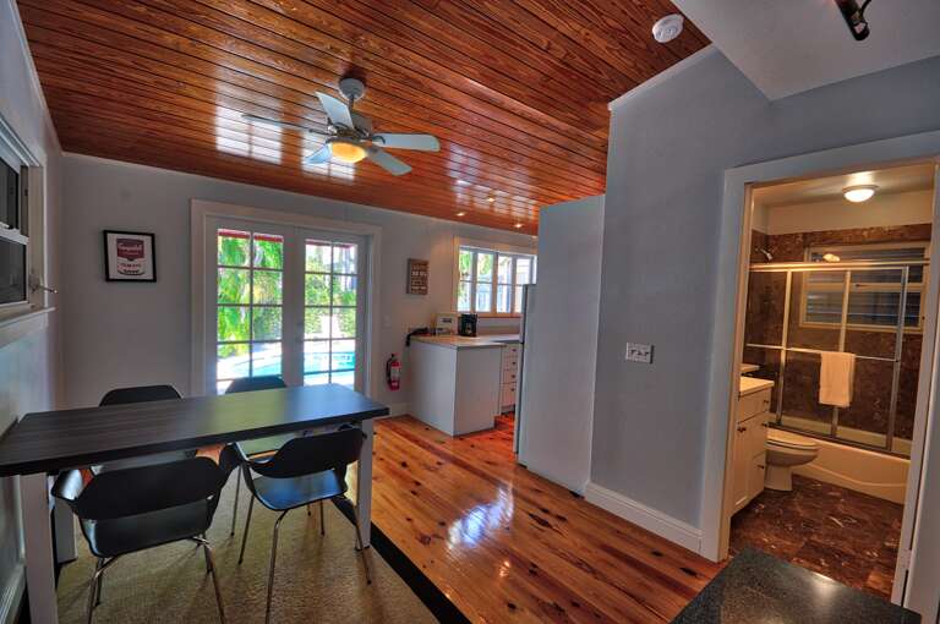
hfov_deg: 100.5
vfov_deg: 77.2
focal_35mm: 15
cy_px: 312
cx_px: 470
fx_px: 391
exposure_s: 1/25
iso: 400
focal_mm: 10
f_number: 10
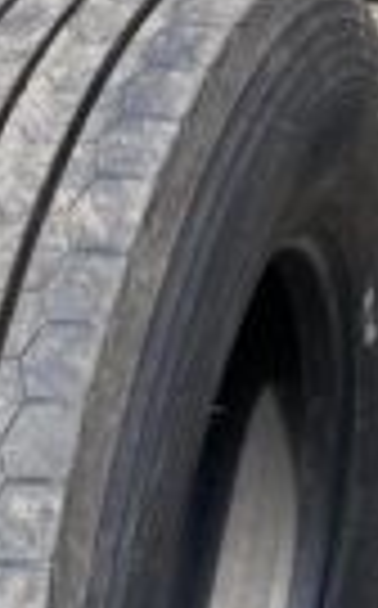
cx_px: -58
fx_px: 1455
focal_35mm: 88
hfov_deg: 14.4
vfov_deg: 22.8
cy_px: 583
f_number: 1.8
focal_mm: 4.25
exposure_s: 1/610
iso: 32
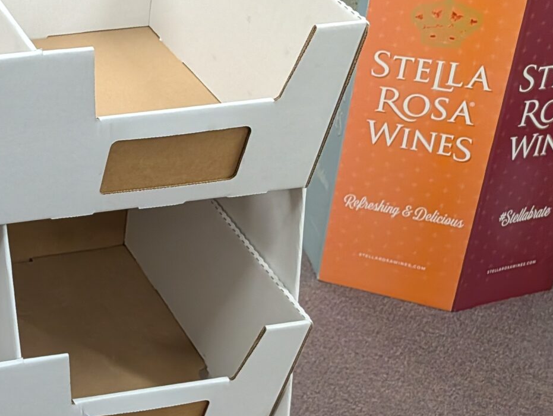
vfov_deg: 22.0
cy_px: 339
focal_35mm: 66
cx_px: -176
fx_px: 1056
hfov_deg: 25.2
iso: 1040
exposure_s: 1/448
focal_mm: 6.9
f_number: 1.68
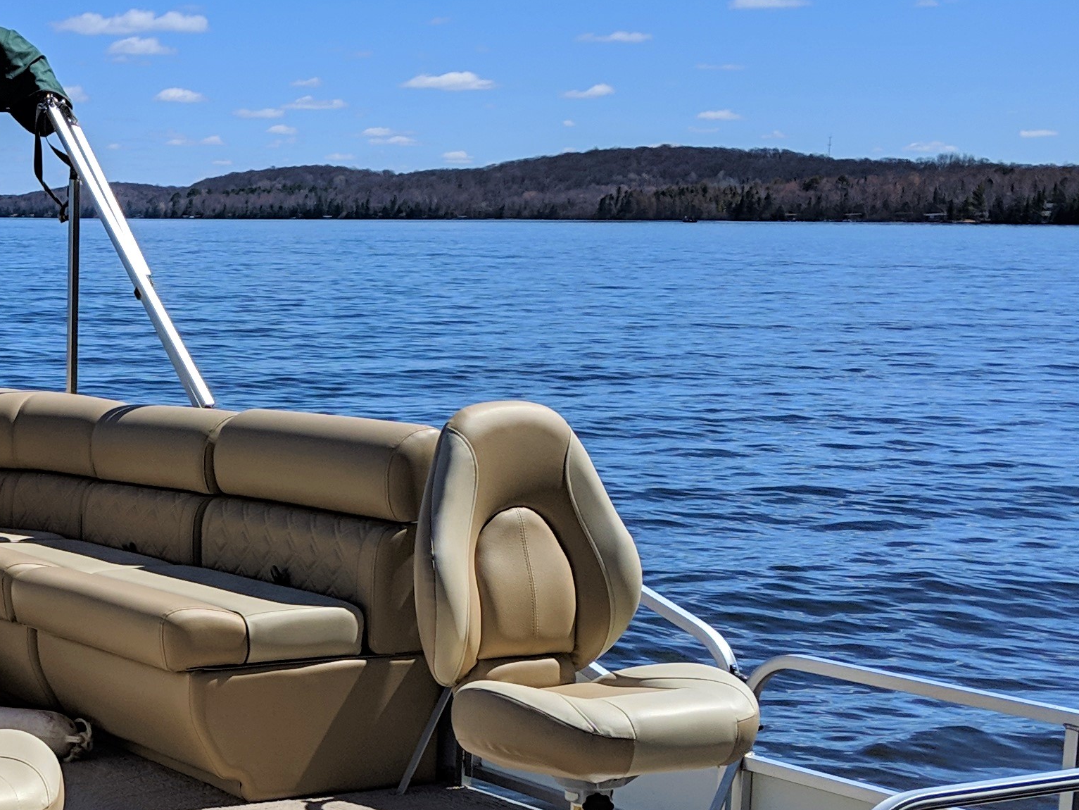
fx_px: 2213
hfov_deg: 26.3
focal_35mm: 71
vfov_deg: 20.4
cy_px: 690
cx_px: 58
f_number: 1.8
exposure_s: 1/5882
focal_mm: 4.44
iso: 58
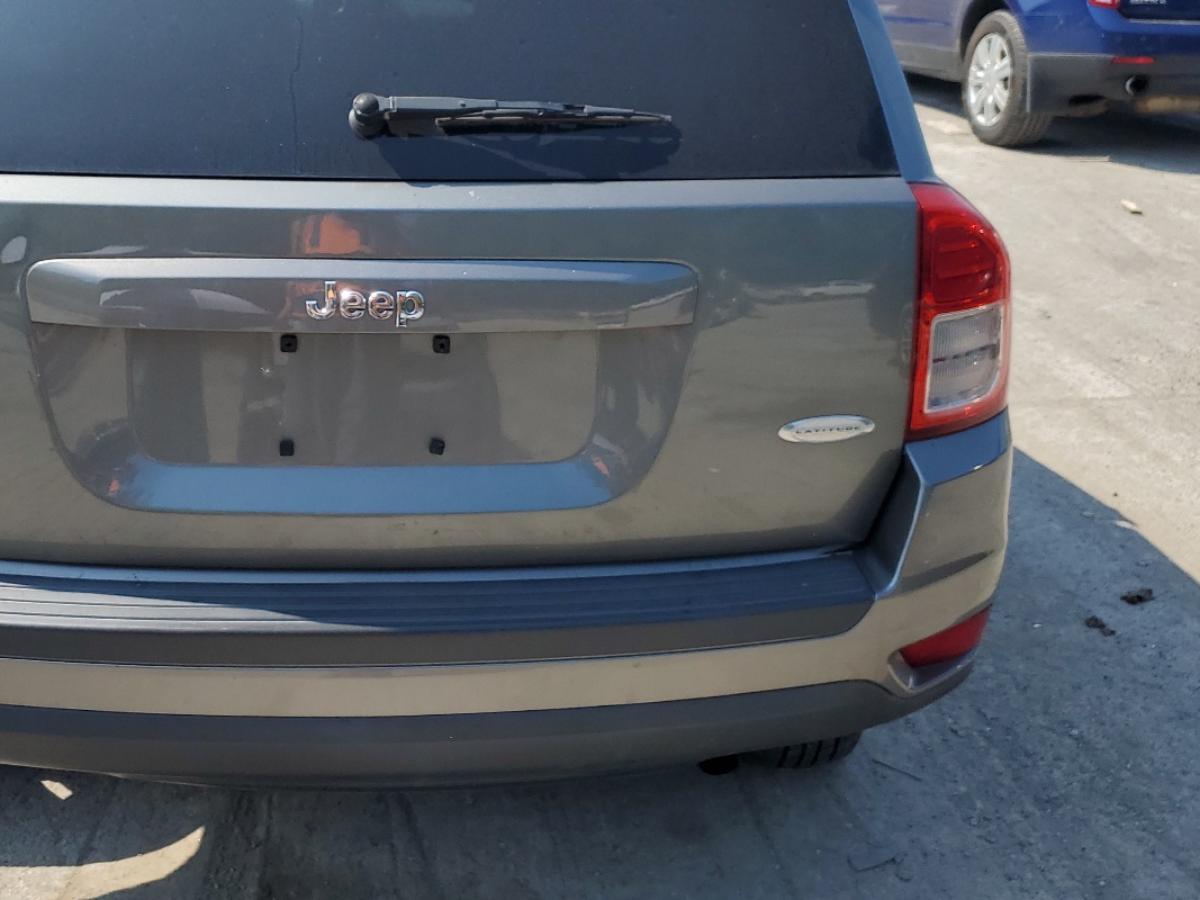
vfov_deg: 36.4
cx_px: 384
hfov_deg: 47.0
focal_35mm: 39
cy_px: 296
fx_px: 1352
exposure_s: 1/2500
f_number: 1.5
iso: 50
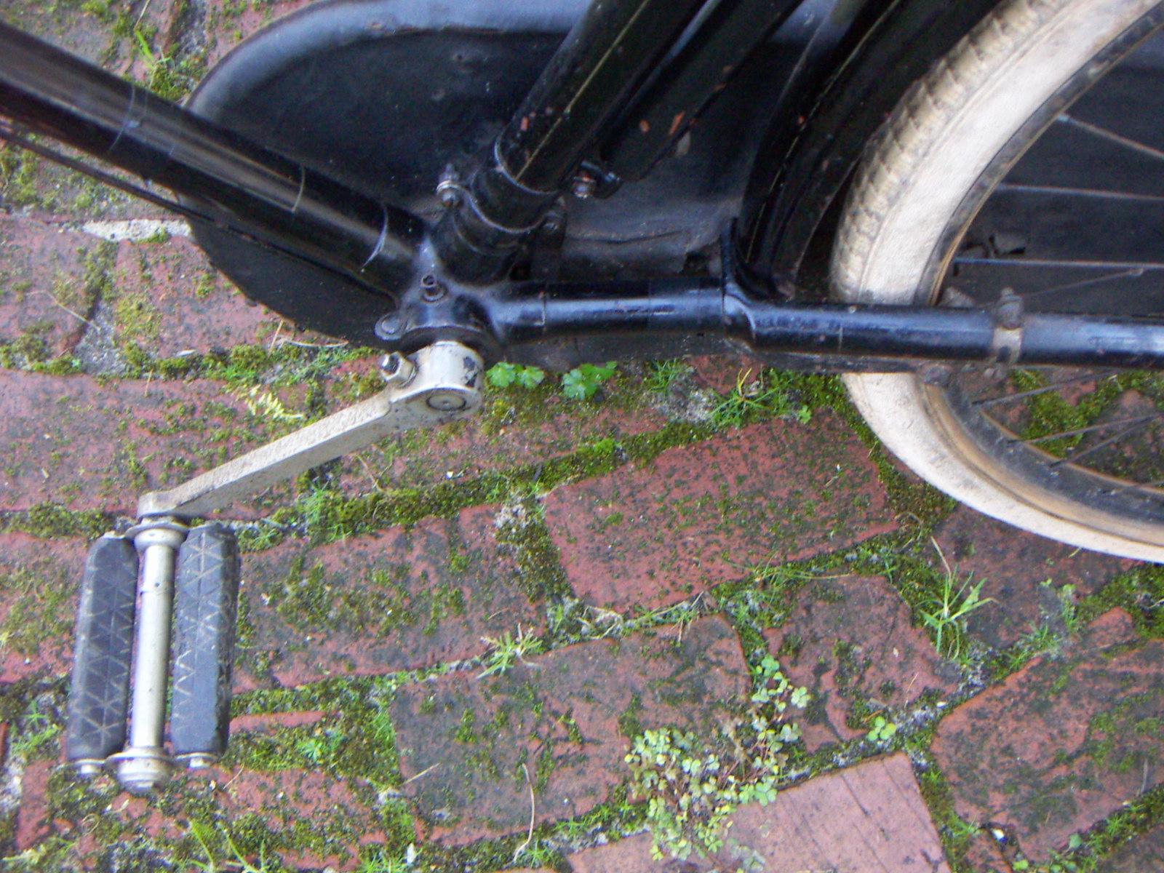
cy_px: 436
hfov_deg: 42.9
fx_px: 1480
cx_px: 582
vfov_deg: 32.9
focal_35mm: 44
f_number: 2.8
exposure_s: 1/40
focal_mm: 5.8
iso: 200
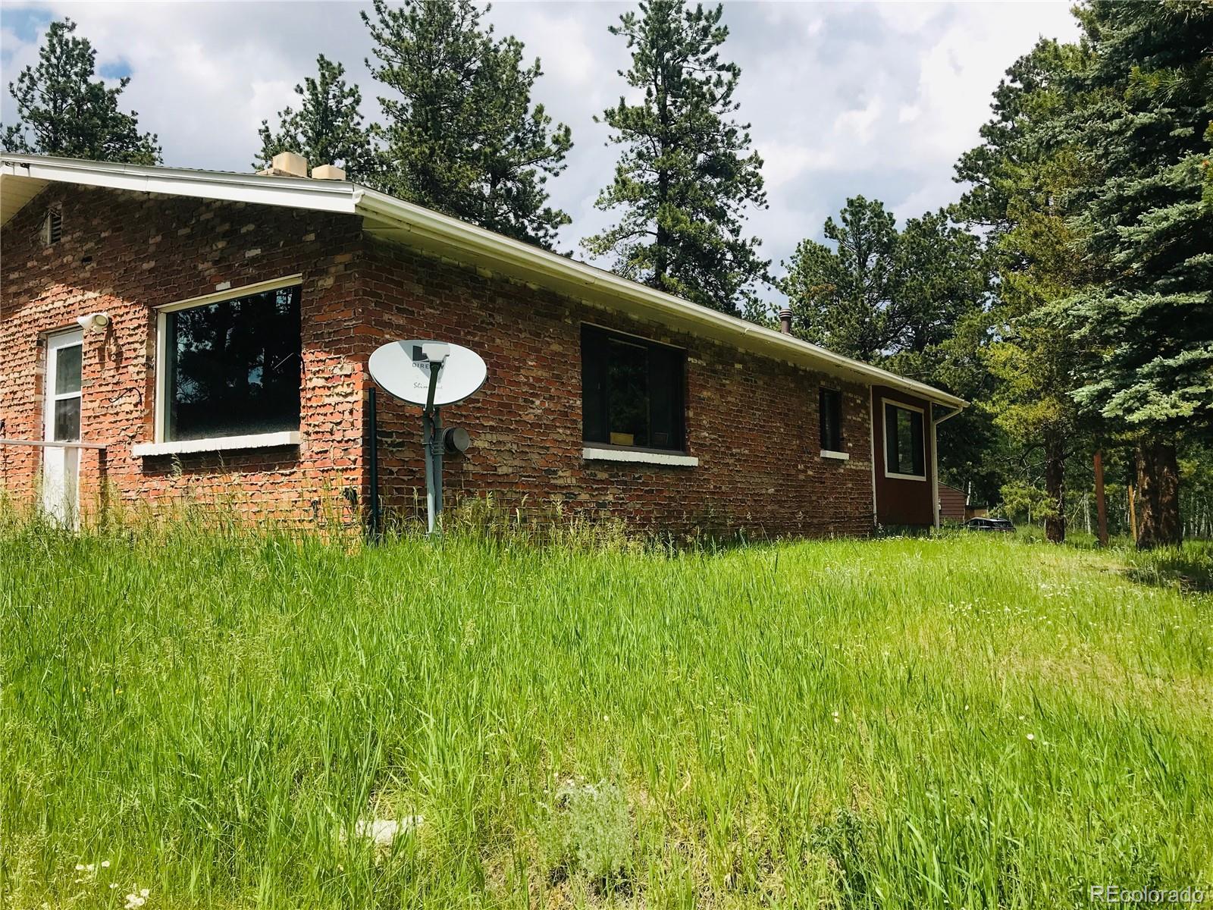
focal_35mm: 28
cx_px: 606
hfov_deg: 63.4
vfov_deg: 49.7
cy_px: 455
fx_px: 981
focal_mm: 3.99
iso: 20
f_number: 1.8
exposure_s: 1/2227
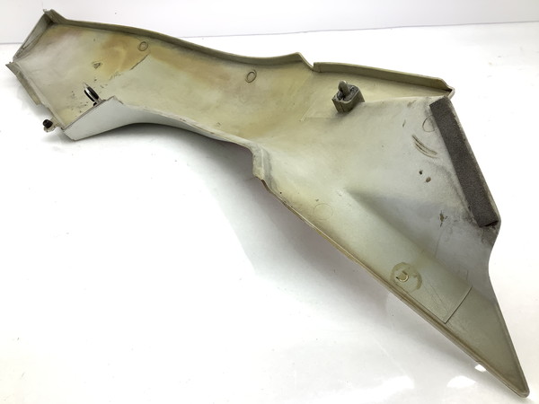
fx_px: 483
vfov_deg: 45.4
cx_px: 270
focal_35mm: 31
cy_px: 202
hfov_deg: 58.4
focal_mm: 3.3
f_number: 2.4
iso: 32
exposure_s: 1/120
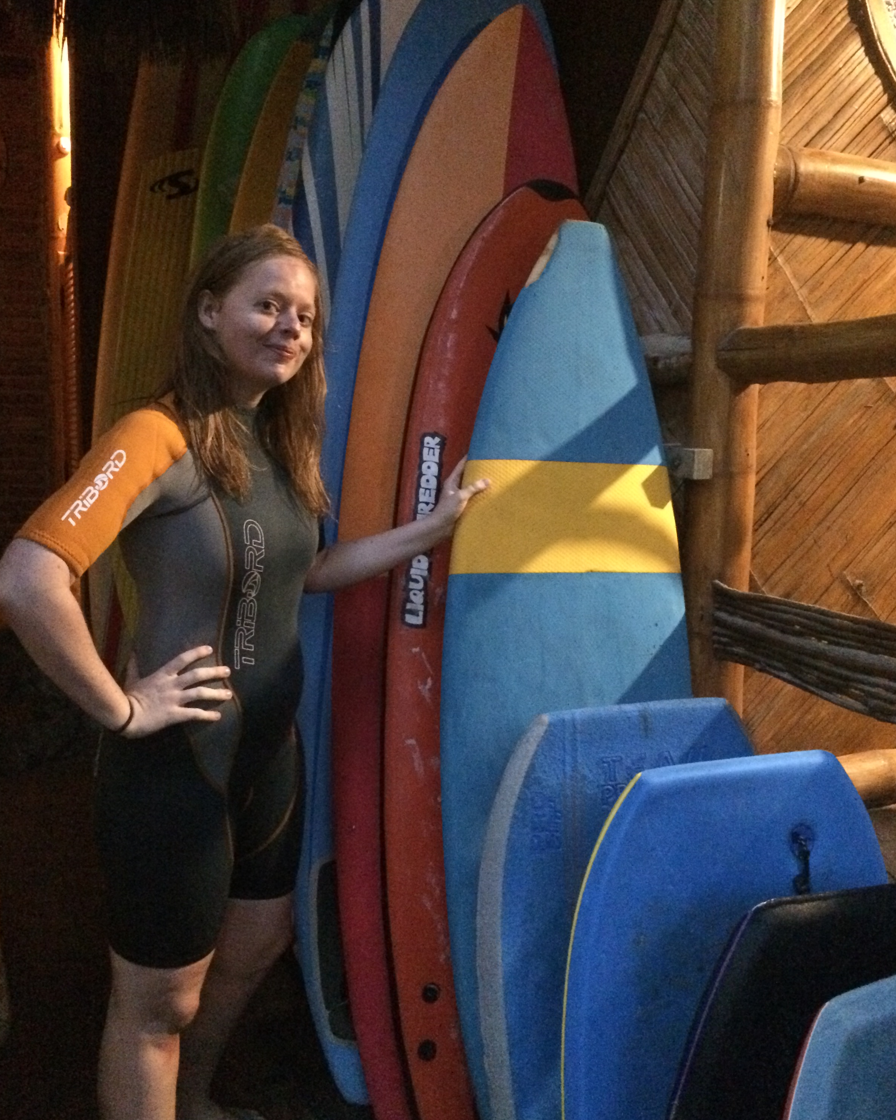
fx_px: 1028
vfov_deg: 57.2
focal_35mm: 31
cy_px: 541
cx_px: 443
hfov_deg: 47.1
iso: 2000
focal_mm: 4.15
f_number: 2.2
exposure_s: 1/15
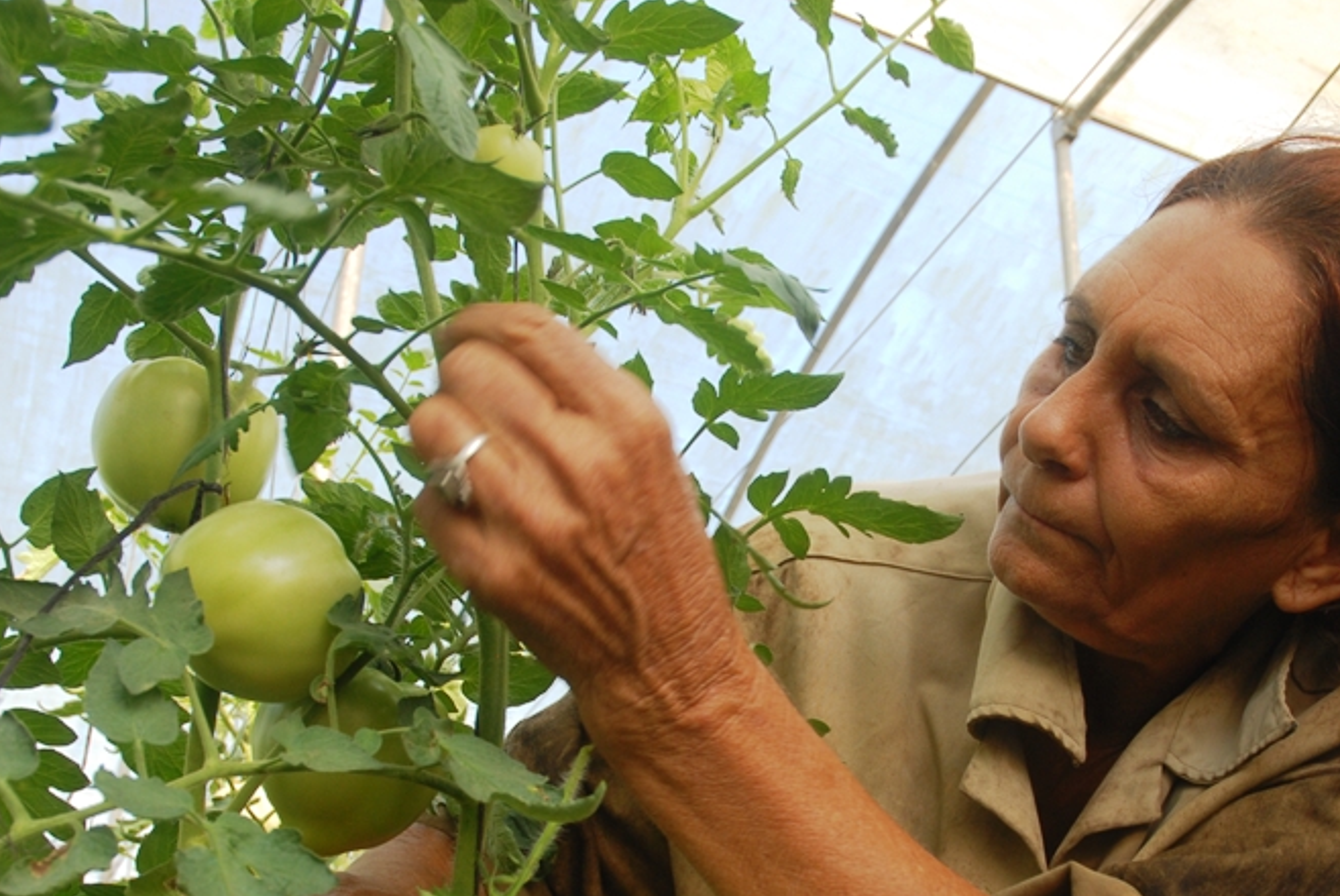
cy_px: 667
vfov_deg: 31.4
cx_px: 784
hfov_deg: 46.2
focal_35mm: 42
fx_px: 1565
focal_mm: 18
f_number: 6.3
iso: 200
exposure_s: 1/80
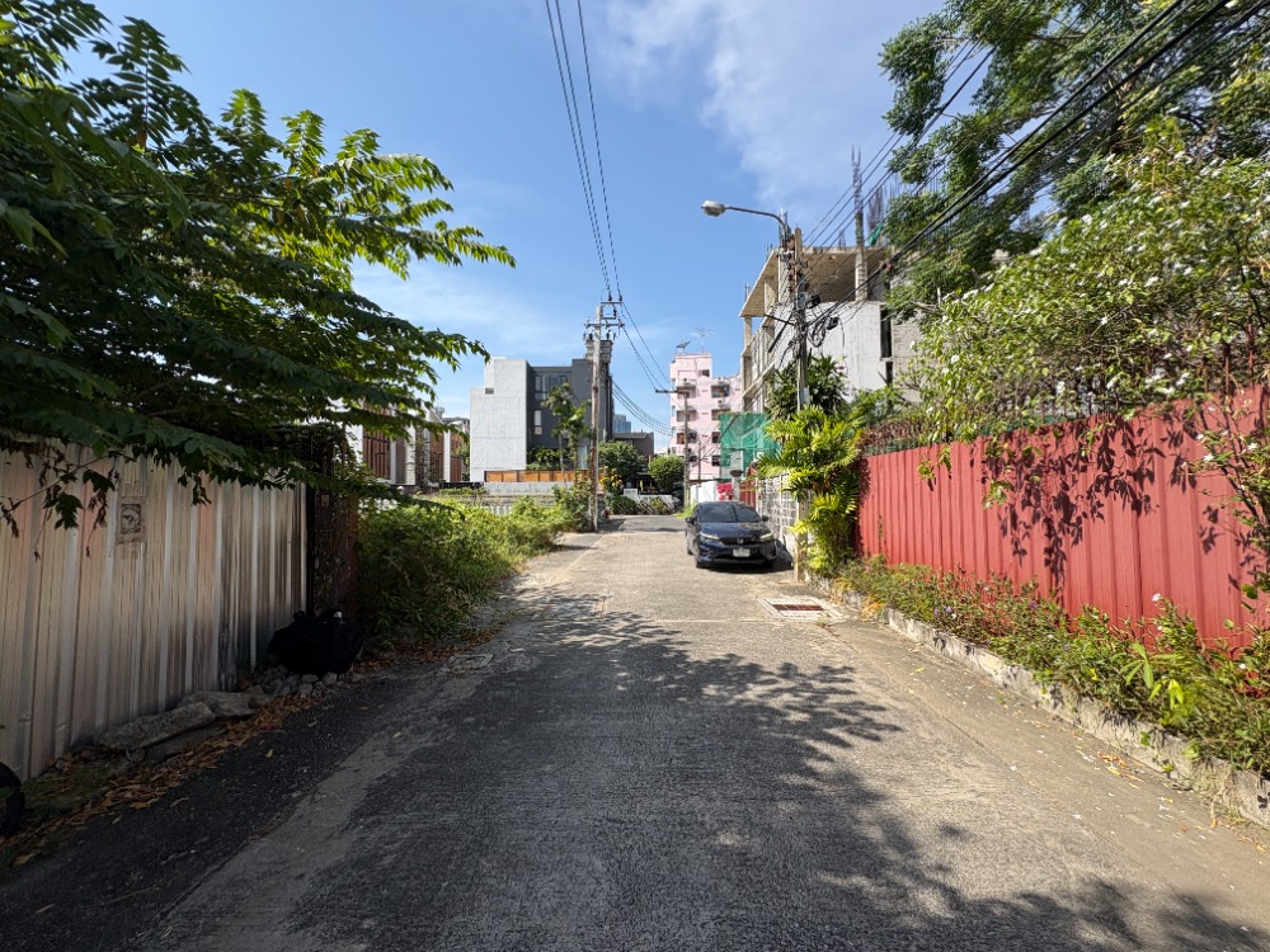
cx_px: 635
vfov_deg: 85.7
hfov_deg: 102.1
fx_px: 514
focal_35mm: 14
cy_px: 476
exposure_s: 1/1880
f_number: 2.2
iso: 50
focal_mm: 2.22
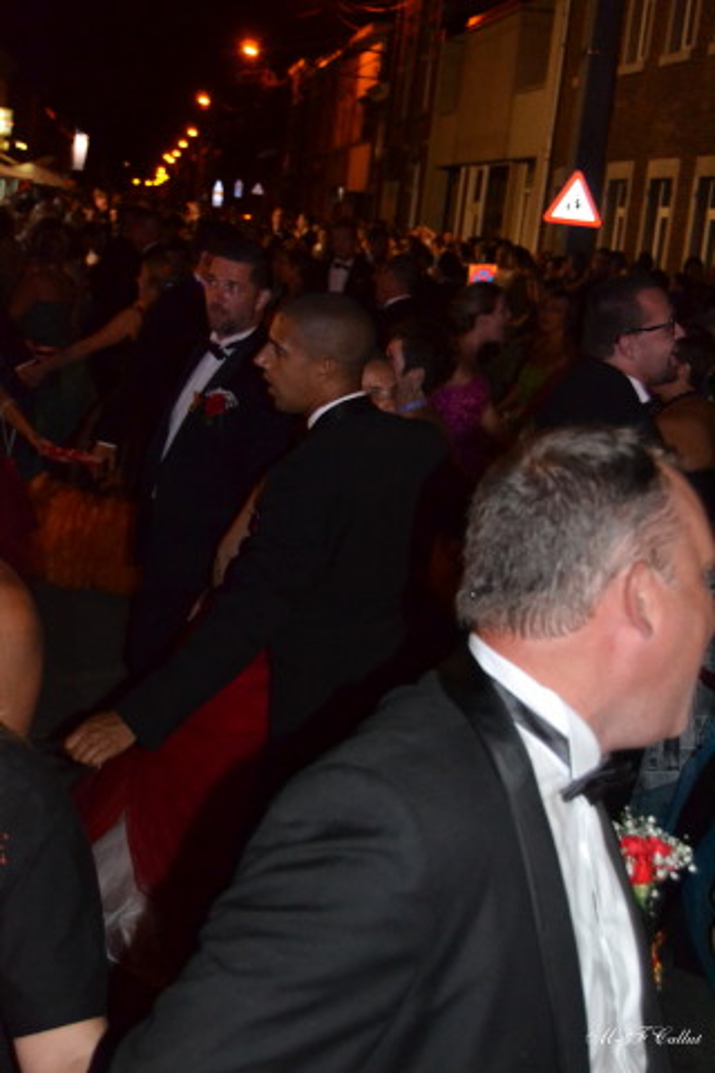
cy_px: 536
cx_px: 358
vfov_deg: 35.1
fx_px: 1698
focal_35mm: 57
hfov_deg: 23.8
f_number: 4.8
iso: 3200
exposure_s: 1/60
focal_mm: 38
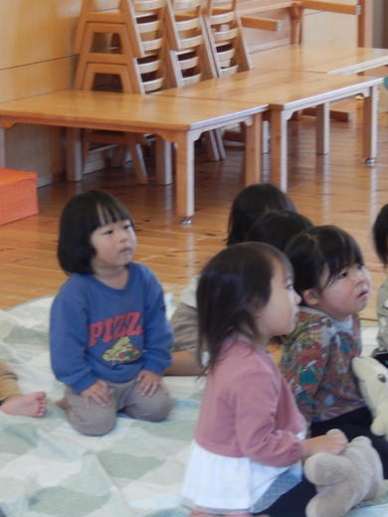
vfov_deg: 15.4
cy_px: 260
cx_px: 221
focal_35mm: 128
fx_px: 1913
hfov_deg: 11.6
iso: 500
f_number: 5.2
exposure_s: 1/15
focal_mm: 17
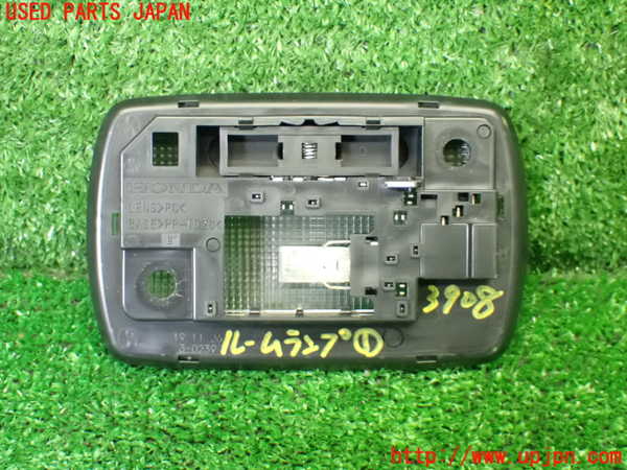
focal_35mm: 67
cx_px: 314
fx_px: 1214
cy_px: 235
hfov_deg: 29.0
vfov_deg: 21.9
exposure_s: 1/50
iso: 1600
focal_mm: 11.88
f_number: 3.8
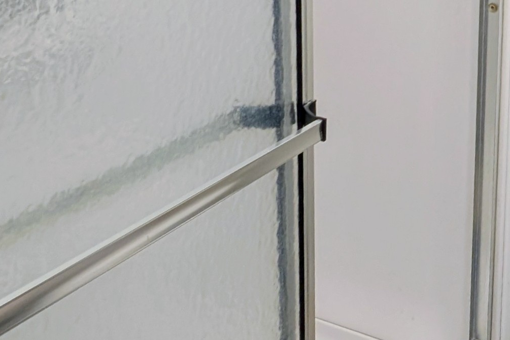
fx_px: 637
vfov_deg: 26.8
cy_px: -56
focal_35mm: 45
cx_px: 568
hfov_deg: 36.5
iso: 71
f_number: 1.95
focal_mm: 2.23
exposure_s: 1/24
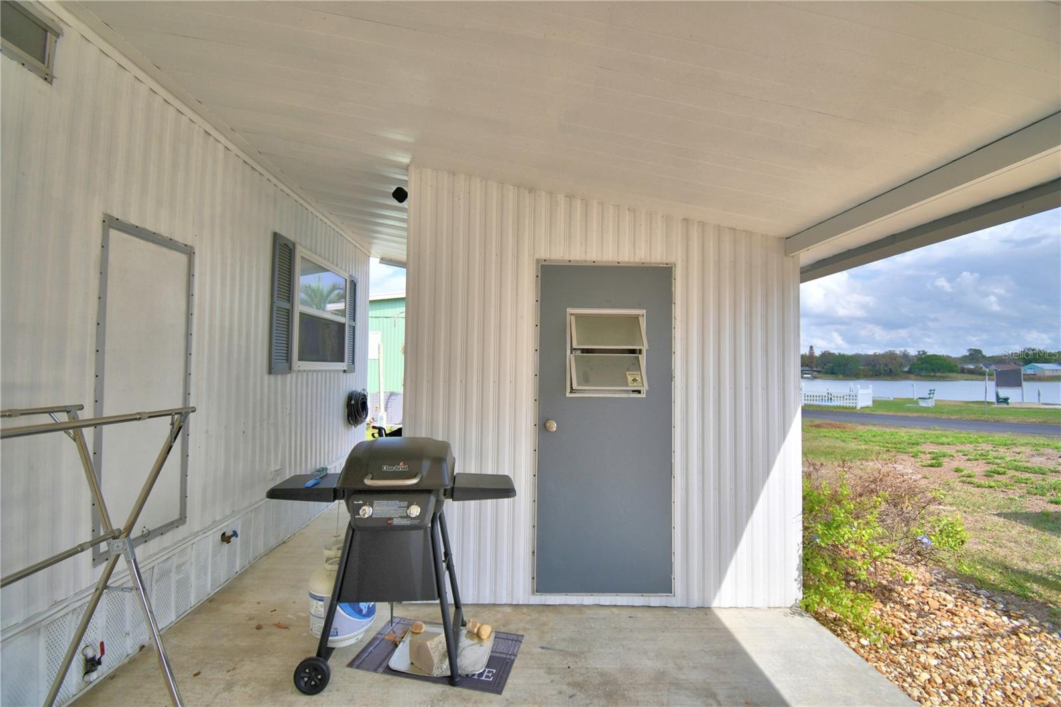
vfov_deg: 77.3
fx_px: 442
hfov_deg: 100.4
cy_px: 354
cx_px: 530
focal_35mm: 15
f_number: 4.5
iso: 100
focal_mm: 10
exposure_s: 1/800
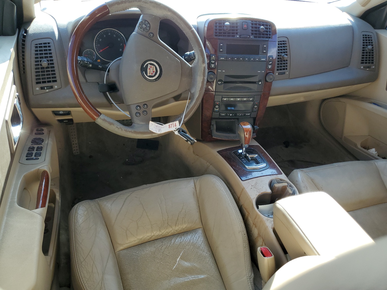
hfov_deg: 67.3
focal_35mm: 26
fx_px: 291
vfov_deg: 53.1
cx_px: 194
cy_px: 145
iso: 50
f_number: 1.5
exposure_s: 1/233
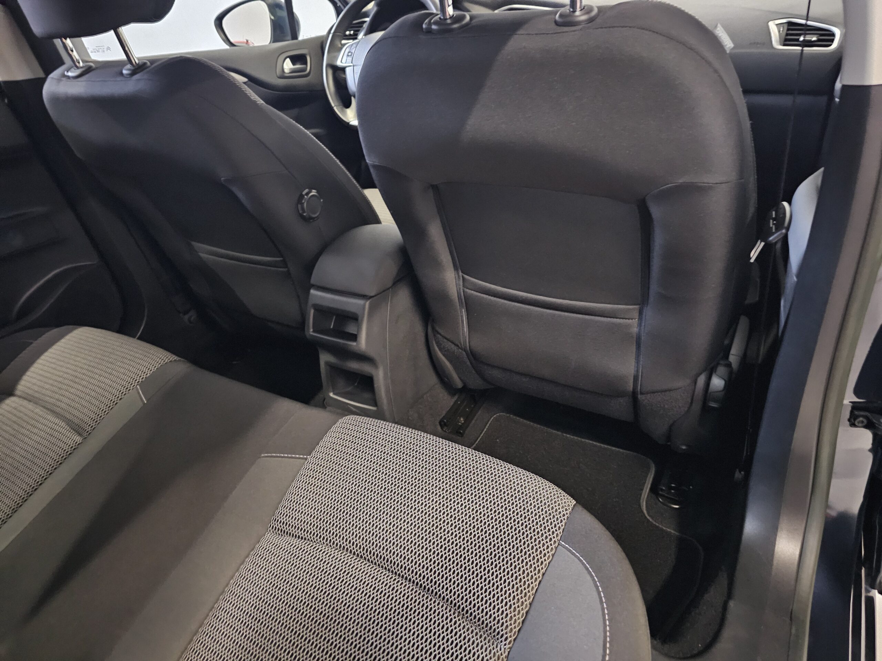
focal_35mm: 23
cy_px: 330
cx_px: 441
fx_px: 586
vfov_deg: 58.9
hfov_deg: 73.9
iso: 2000
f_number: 1.7
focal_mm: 6.3
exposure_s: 1/15
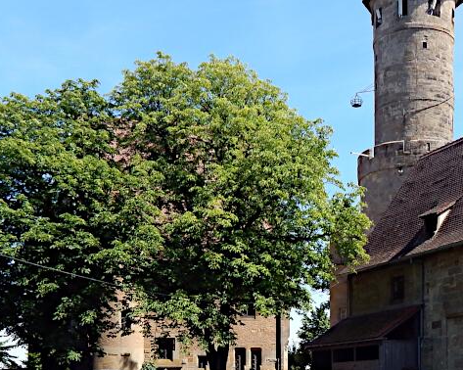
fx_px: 781
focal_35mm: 57
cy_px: 361
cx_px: 300
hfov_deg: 32.8
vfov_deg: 25.5
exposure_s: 1/1000
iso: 125
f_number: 3
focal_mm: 4
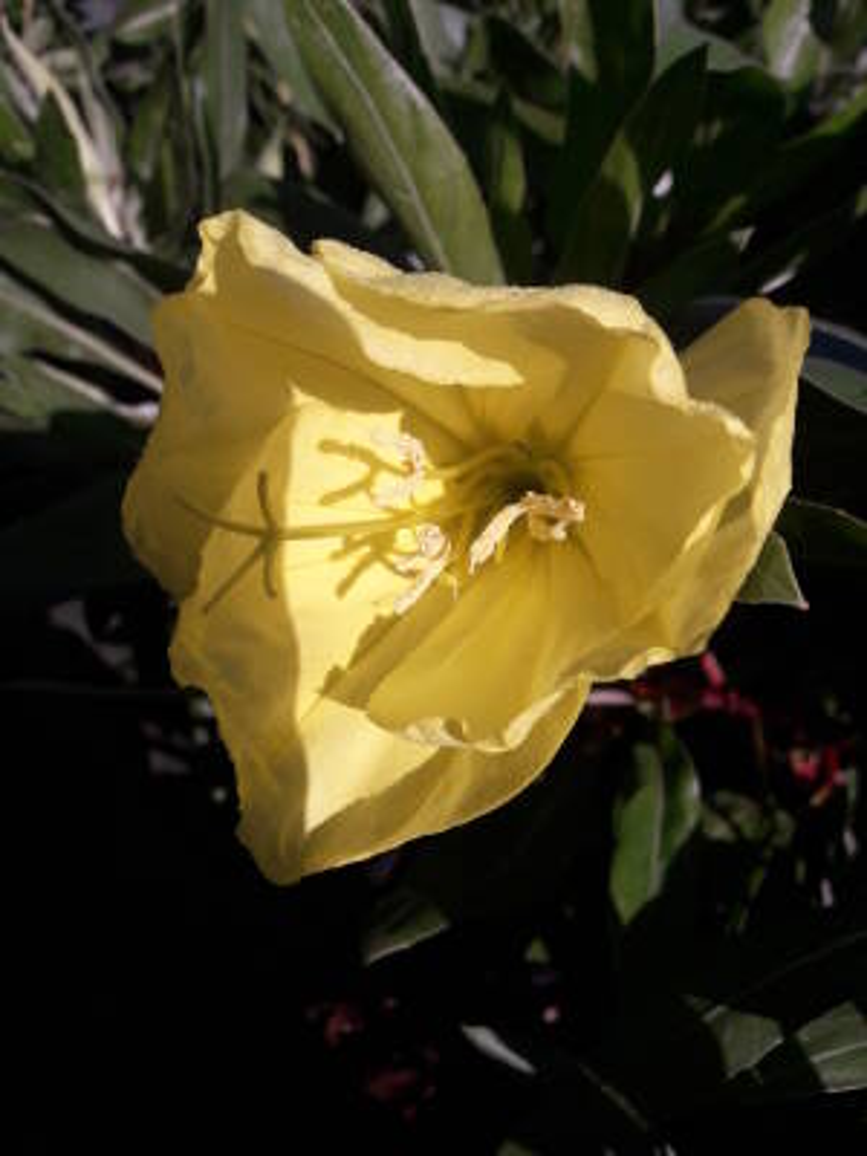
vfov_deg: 63.4
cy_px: 578
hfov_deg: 49.7
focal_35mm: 28
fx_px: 935
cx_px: 434
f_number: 1.9
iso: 40
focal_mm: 3.7
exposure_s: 1/2747
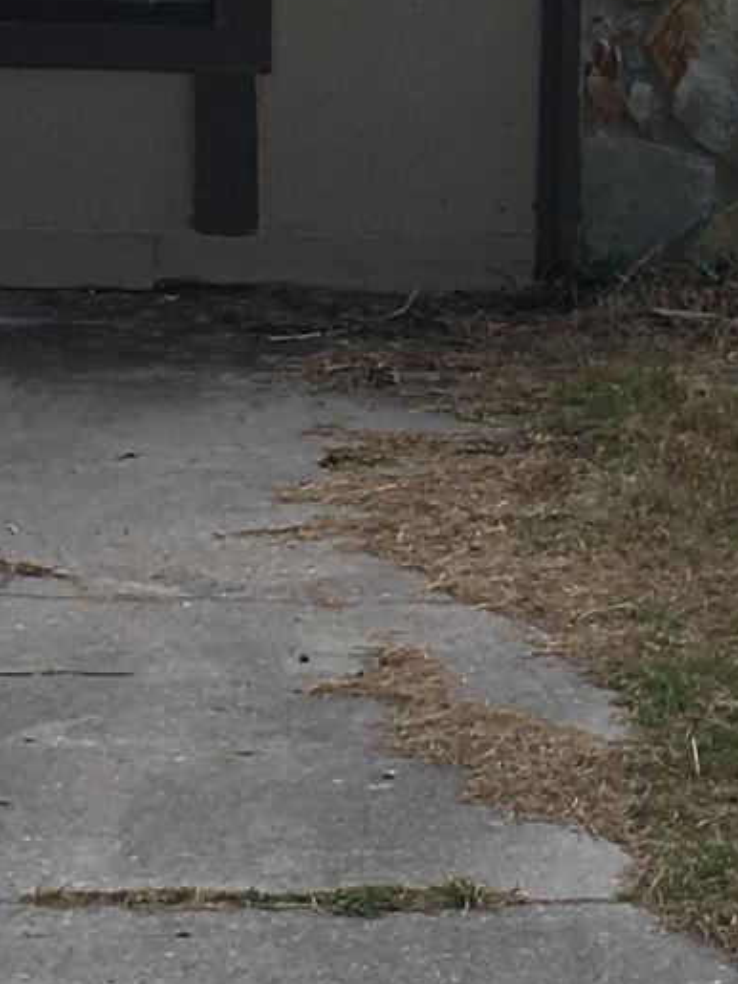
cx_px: 876
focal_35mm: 169
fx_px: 4806
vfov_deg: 11.7
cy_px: 407
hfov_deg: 8.7
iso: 25
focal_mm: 4.15
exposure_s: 1/986
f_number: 2.2
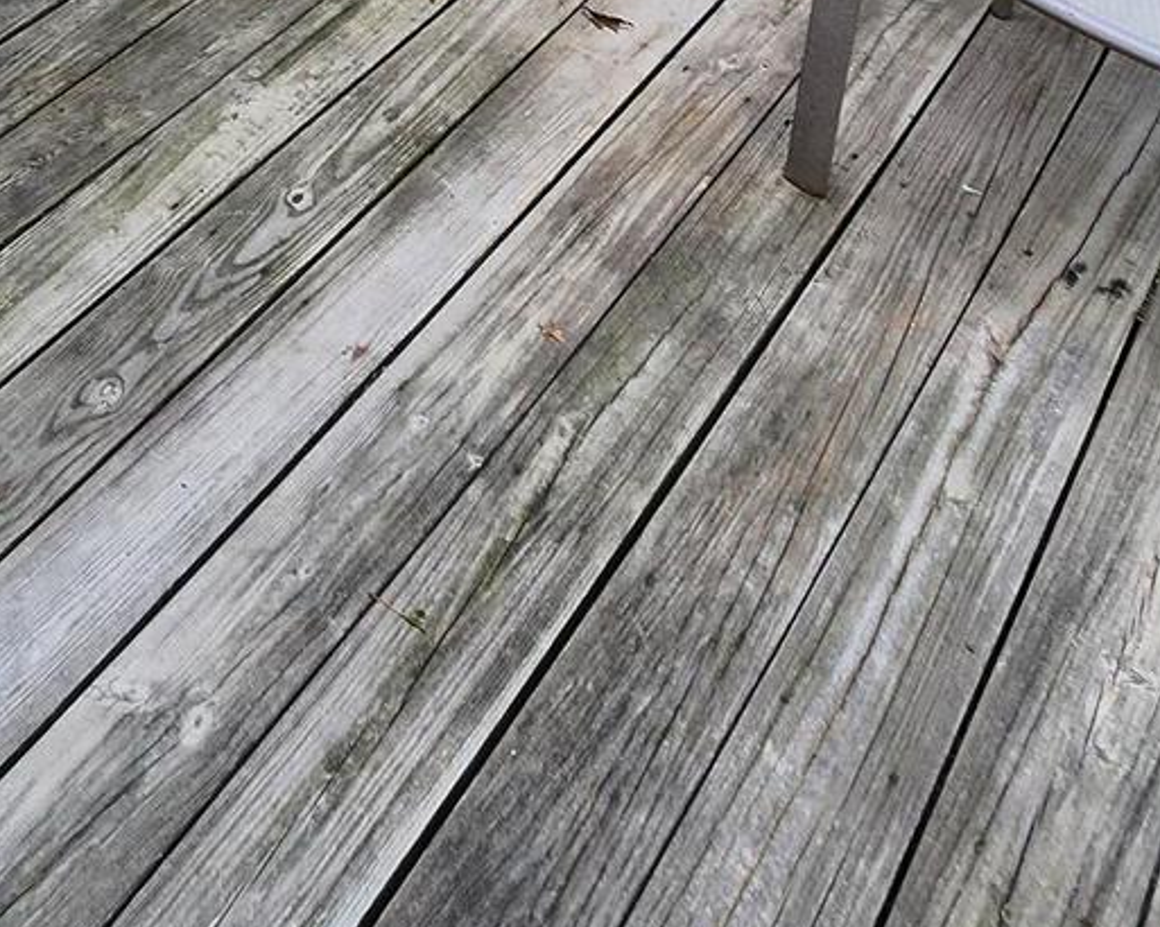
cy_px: -346
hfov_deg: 46.2
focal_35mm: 38
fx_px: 1304
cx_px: 287
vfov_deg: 29.5
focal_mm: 1.74
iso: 40
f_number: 2.2
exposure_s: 1/60
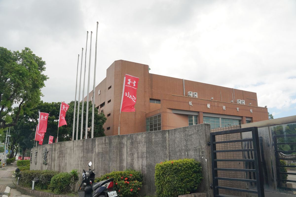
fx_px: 230
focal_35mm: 28
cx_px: 148
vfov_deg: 46.4
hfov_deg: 65.5
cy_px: 98
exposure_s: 1/200
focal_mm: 28
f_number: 6.3
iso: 100
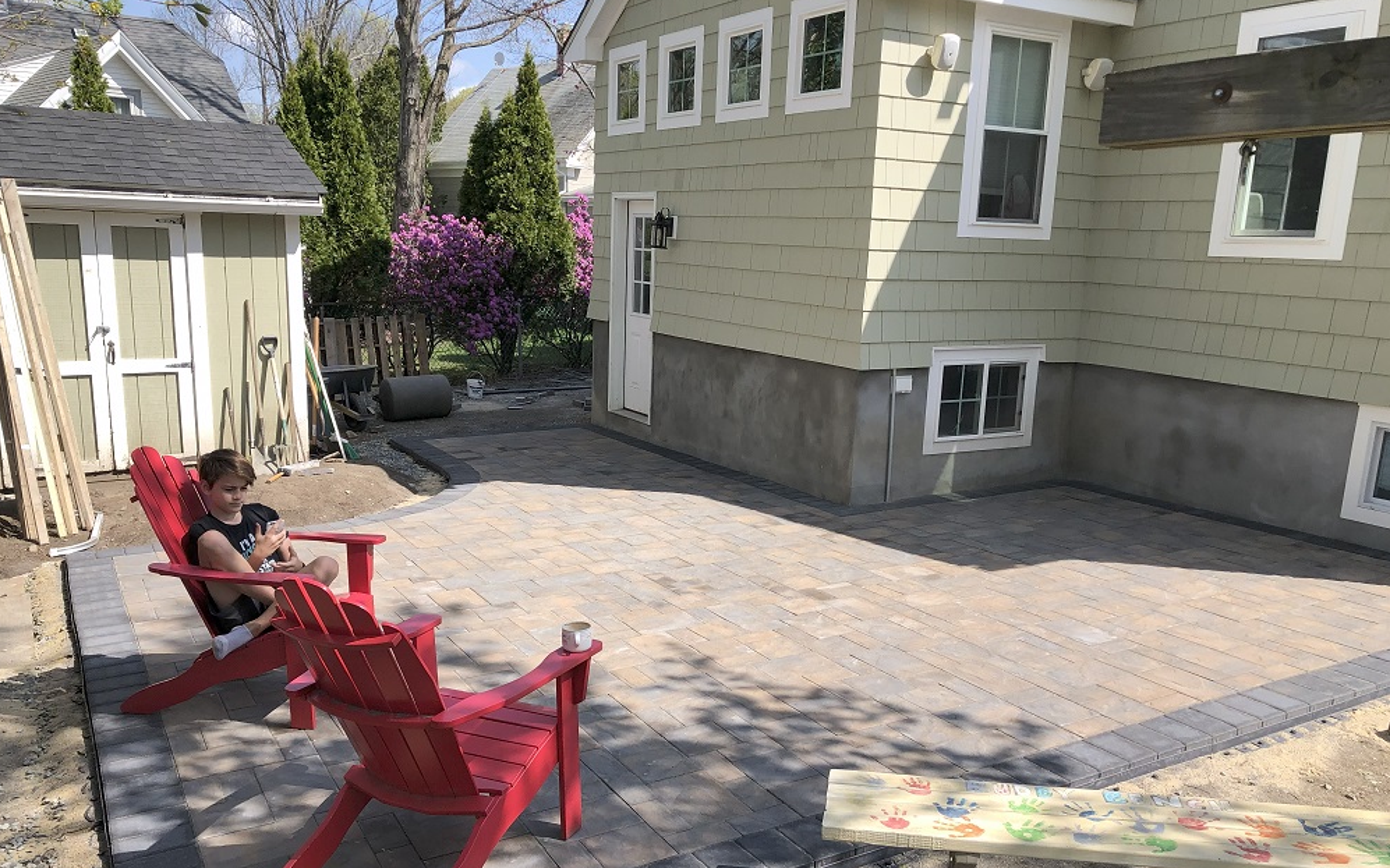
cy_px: 517
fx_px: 1136
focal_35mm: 30
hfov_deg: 62.9
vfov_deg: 41.7
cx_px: 698
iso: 20
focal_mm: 4
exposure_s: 1/1104
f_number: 1.8
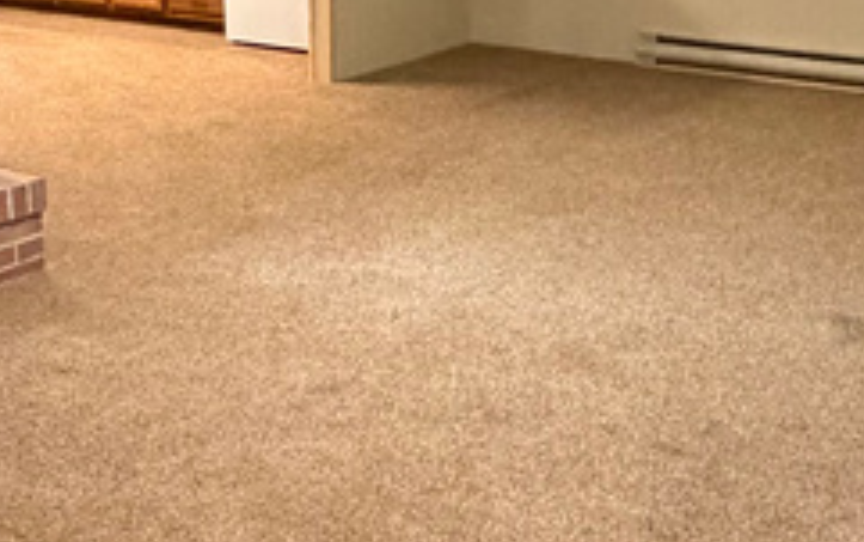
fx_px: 1484
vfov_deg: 20.4
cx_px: 373
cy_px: 108
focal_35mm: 63
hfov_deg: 32.4
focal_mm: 2.22
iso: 1250
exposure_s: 1/60
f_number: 2.2
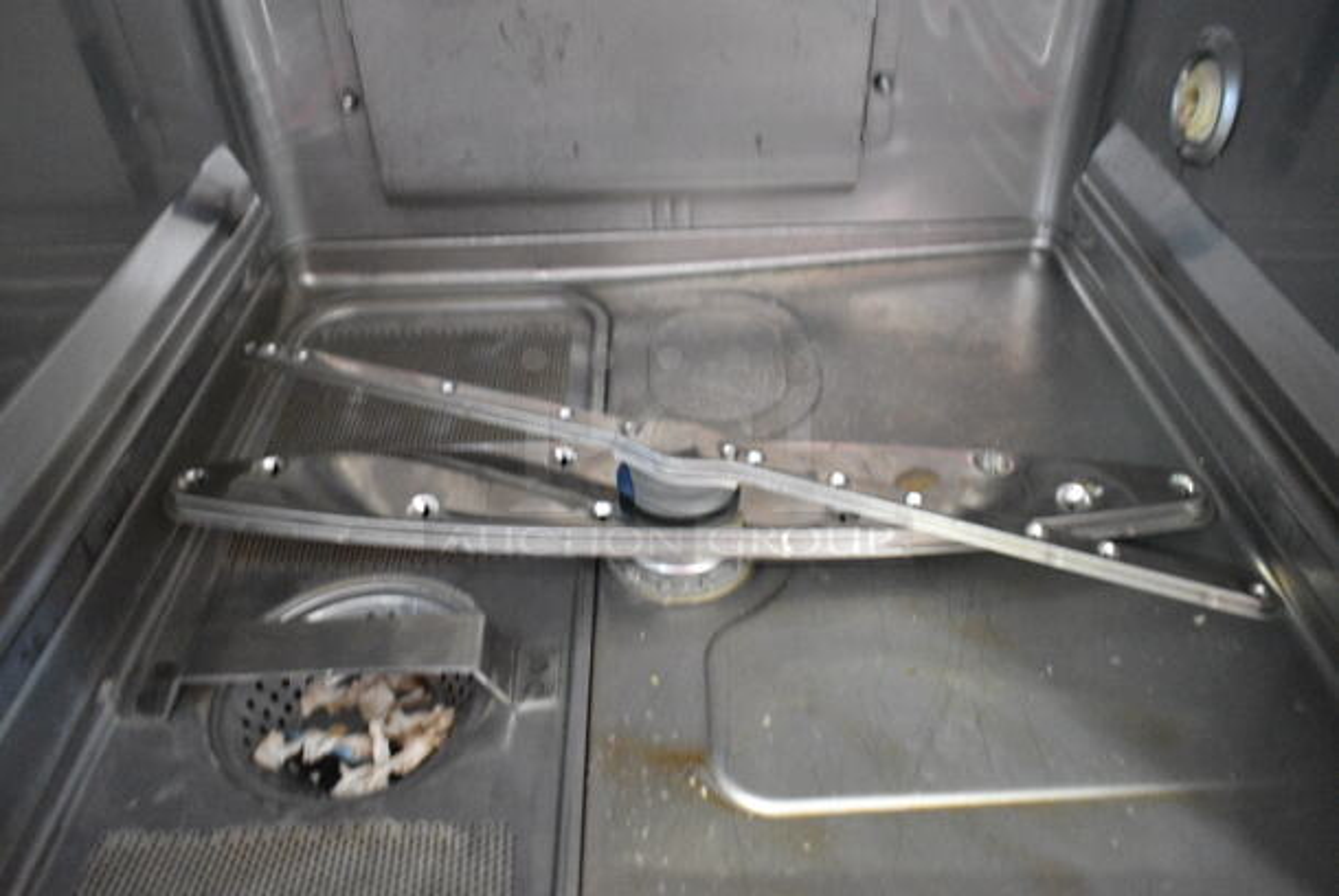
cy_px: 448
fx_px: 1005
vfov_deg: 48.0
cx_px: 670
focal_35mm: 27
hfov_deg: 67.3
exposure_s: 1/30
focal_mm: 18
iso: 7200
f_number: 3.5
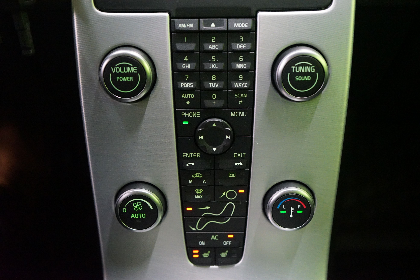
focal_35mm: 40
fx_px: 467
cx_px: 210
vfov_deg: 33.4
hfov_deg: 48.5
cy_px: 140
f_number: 4
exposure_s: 1/20
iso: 6400
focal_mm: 40
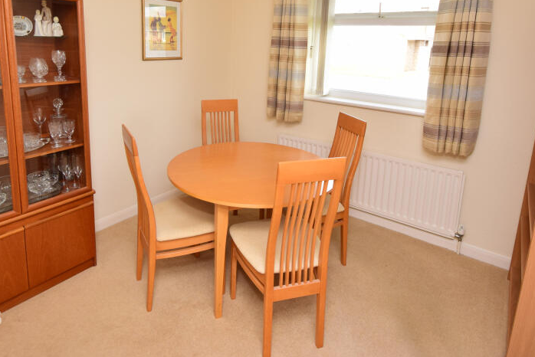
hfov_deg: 78.3
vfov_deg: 55.5
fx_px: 327
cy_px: 105
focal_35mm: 22
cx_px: 237
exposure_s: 1/60
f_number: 9
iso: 320
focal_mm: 10
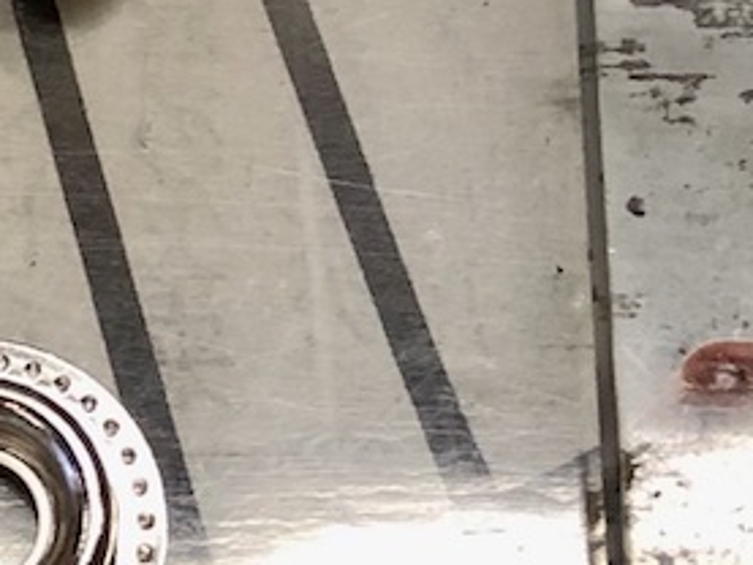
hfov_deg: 10.0
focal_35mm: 194
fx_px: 4222
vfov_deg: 7.6
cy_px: -190
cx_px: -160
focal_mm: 4
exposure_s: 1/30
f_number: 1.8
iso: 25
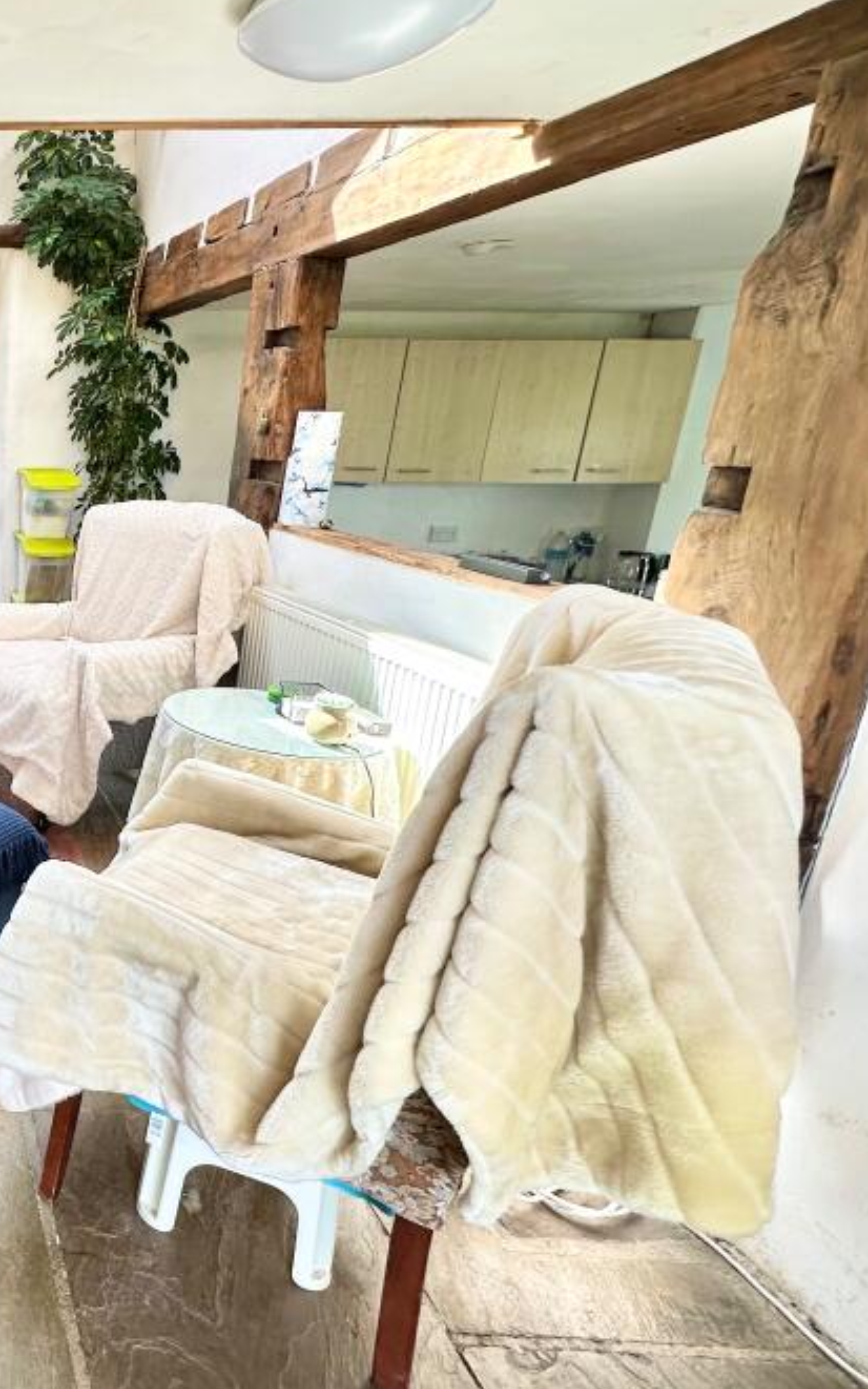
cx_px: -187
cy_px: 649
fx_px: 871
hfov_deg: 38.3
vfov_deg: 77.1
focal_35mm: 23
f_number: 2.2
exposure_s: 1/99
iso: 40
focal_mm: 2.22
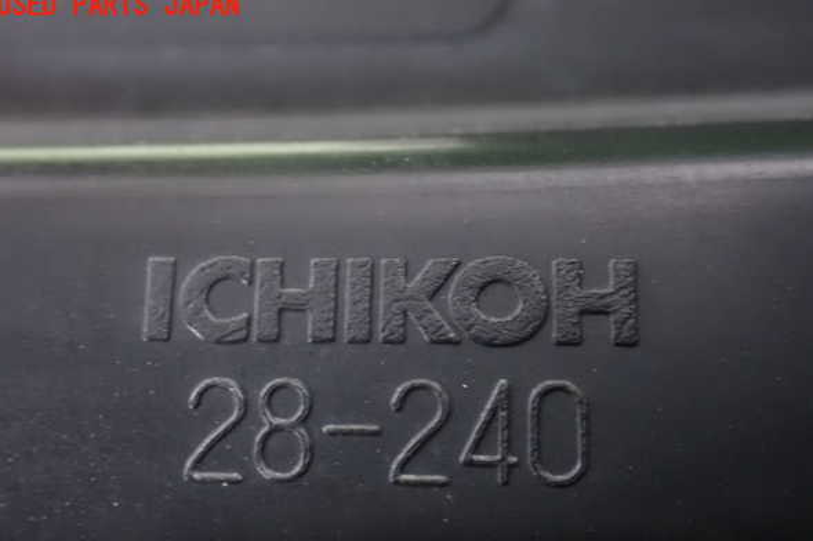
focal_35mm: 53
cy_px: 299
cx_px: 403
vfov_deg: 25.5
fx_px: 1196
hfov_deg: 37.5
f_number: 3.2
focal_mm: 9.01
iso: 1600
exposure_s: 1/8
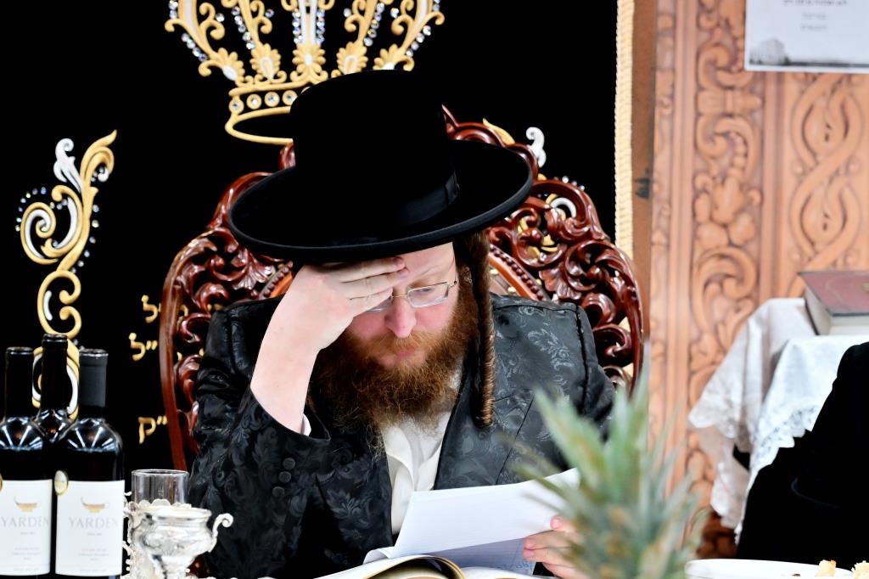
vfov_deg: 7.6
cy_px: 290
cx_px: 434
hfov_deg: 11.4
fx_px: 4343
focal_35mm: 180
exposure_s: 1/320
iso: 1600
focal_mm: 120
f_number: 4
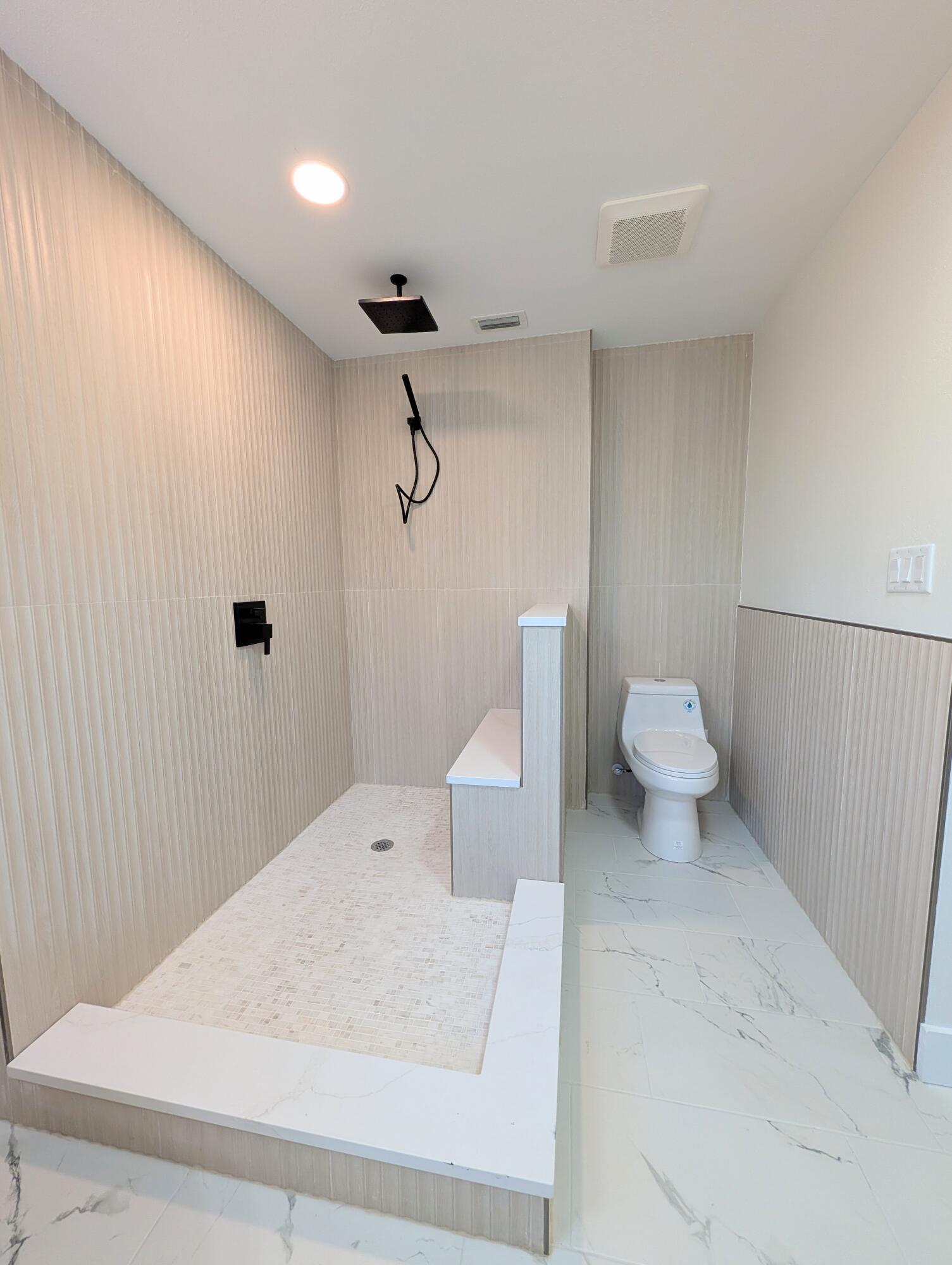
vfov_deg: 110.5
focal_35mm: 12
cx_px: 476
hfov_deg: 94.6
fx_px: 439
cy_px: 632
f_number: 1.7
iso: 140
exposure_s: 1/120
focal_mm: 2.02
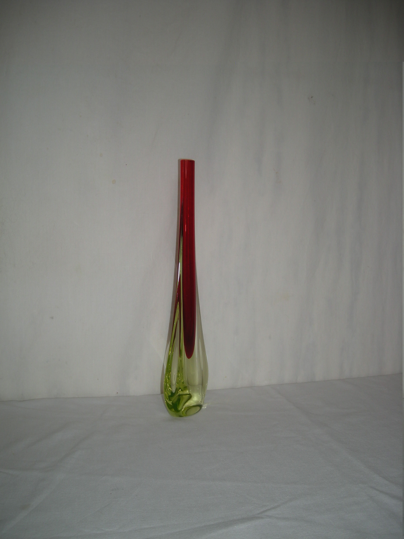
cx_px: 202
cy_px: 270
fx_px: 545
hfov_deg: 40.7
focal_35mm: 35
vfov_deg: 52.6
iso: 50
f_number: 2.8
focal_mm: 5.7
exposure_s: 1/54
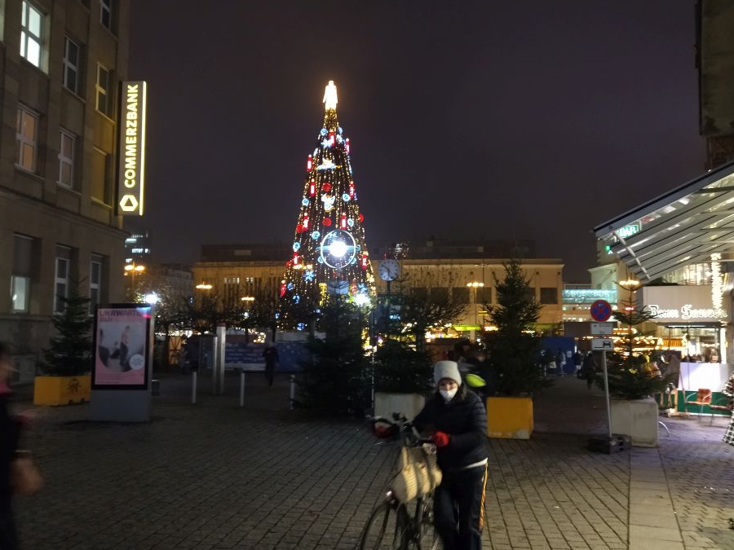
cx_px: 363
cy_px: 284
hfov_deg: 60.0
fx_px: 636
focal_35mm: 30
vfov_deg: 46.8
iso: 459
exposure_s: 1/17
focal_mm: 4.74
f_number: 1.79
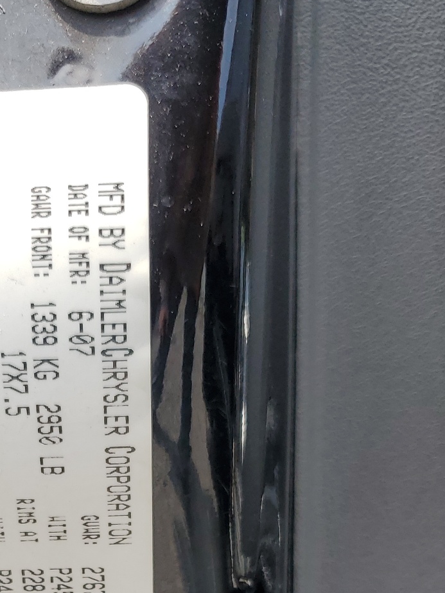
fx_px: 1028
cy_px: 635
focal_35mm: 60
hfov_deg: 24.2
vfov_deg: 29.4
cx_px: 123
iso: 50
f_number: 1.5
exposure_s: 1/833
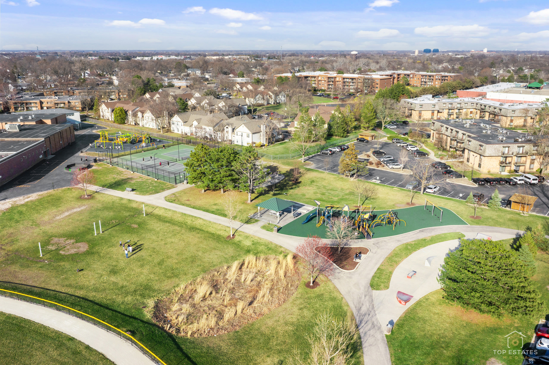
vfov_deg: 46.4
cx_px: 274
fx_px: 427
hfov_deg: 65.5
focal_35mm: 28
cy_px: 182
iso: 100
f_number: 5.6
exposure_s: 1/320
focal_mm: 10.26
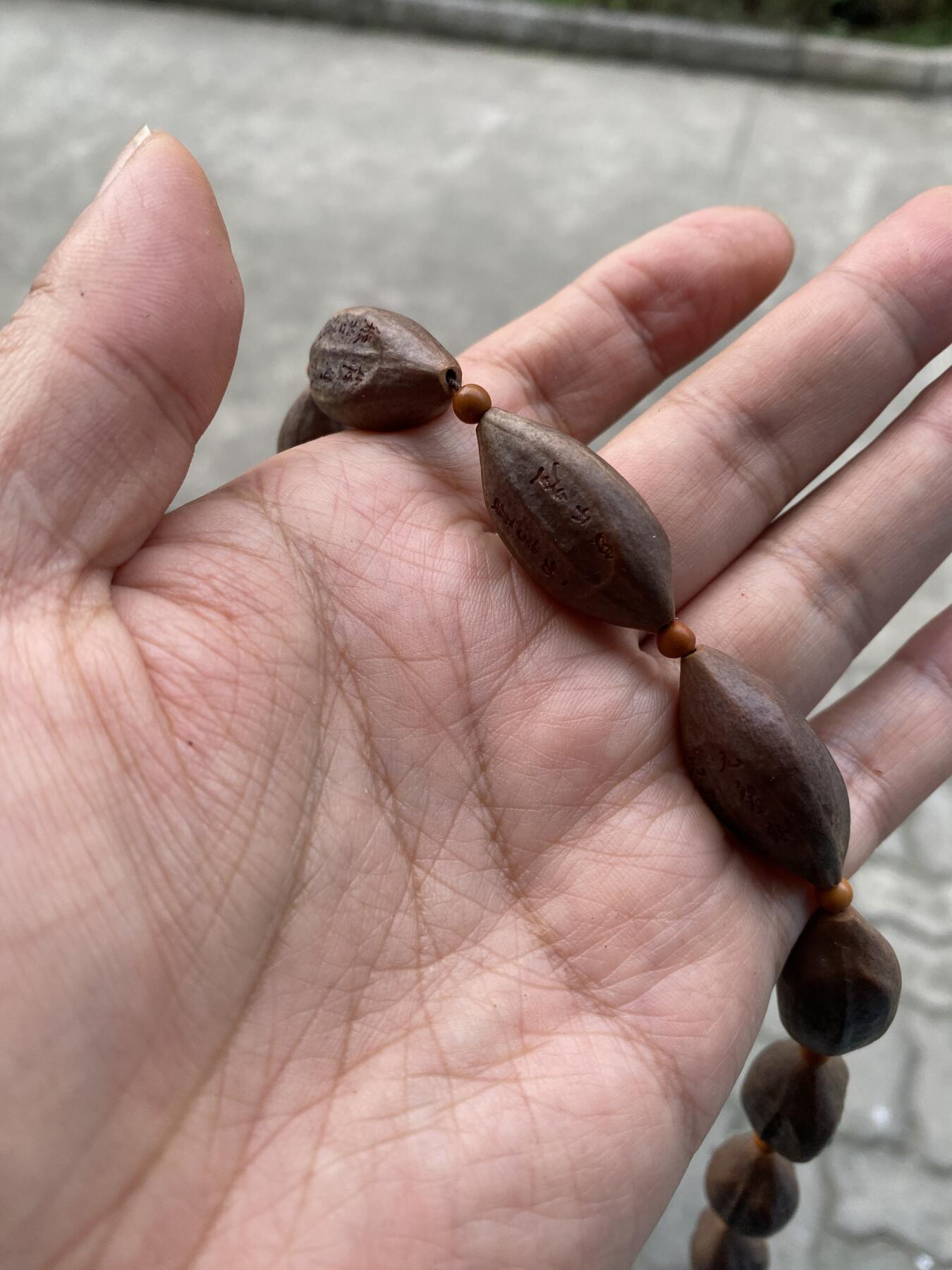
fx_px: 917
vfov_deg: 69.4
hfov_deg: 54.9
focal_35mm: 25
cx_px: 476
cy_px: 635
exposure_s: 1/121
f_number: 1.8
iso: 80
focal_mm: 4.25
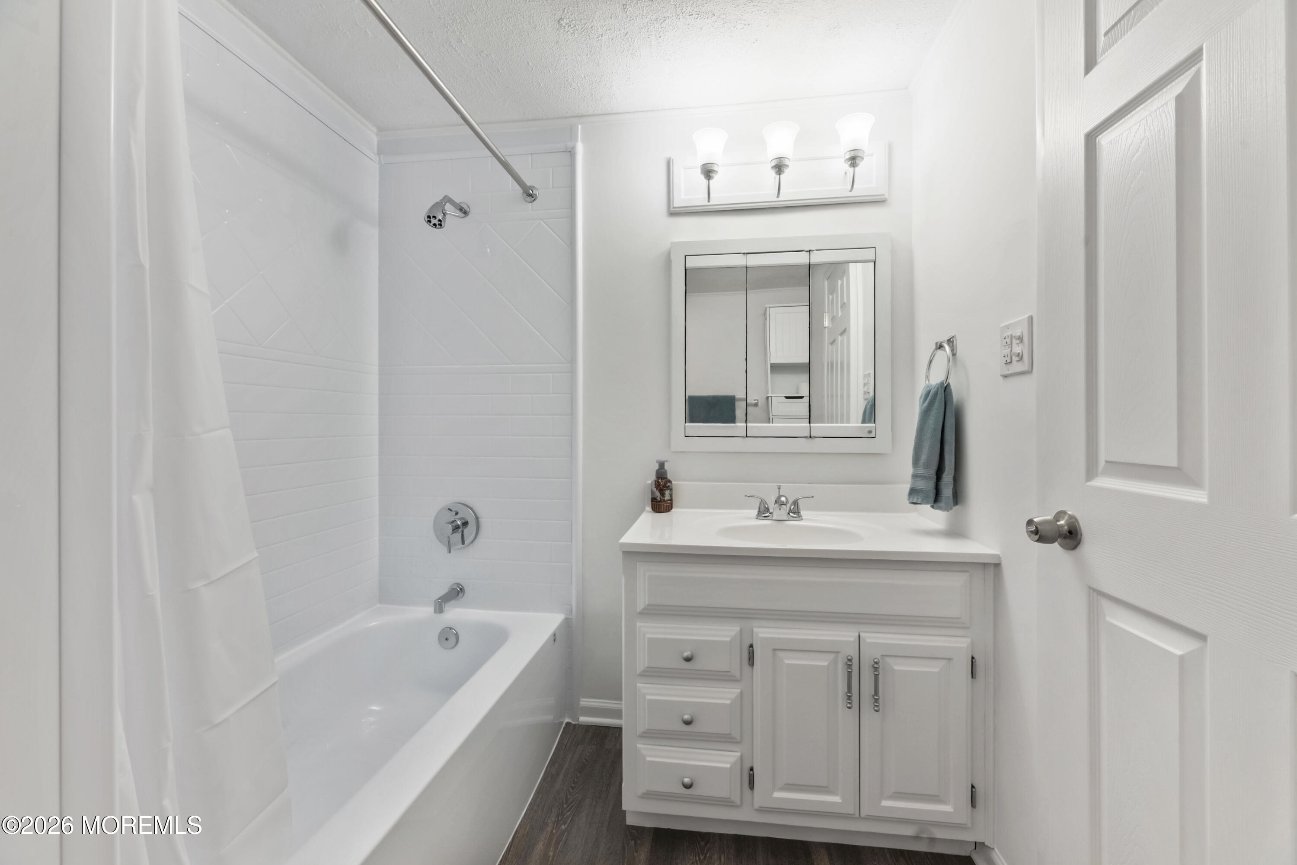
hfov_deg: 104.3
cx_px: 648
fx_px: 504
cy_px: 432
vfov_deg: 81.2
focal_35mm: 14
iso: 320
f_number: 11
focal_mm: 14
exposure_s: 1/100
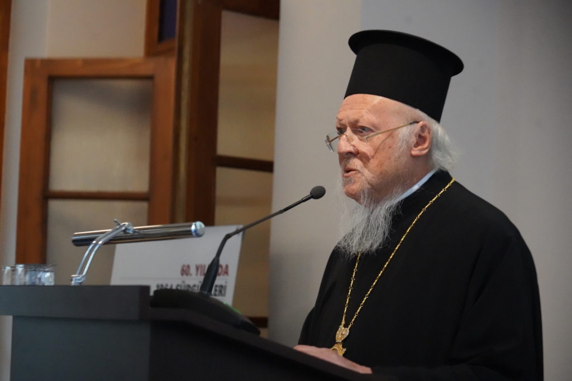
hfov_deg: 19.5
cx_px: 286
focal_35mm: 105
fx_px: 1668
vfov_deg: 13.0
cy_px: 190
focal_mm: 105
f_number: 5.6
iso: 20000
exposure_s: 1/640
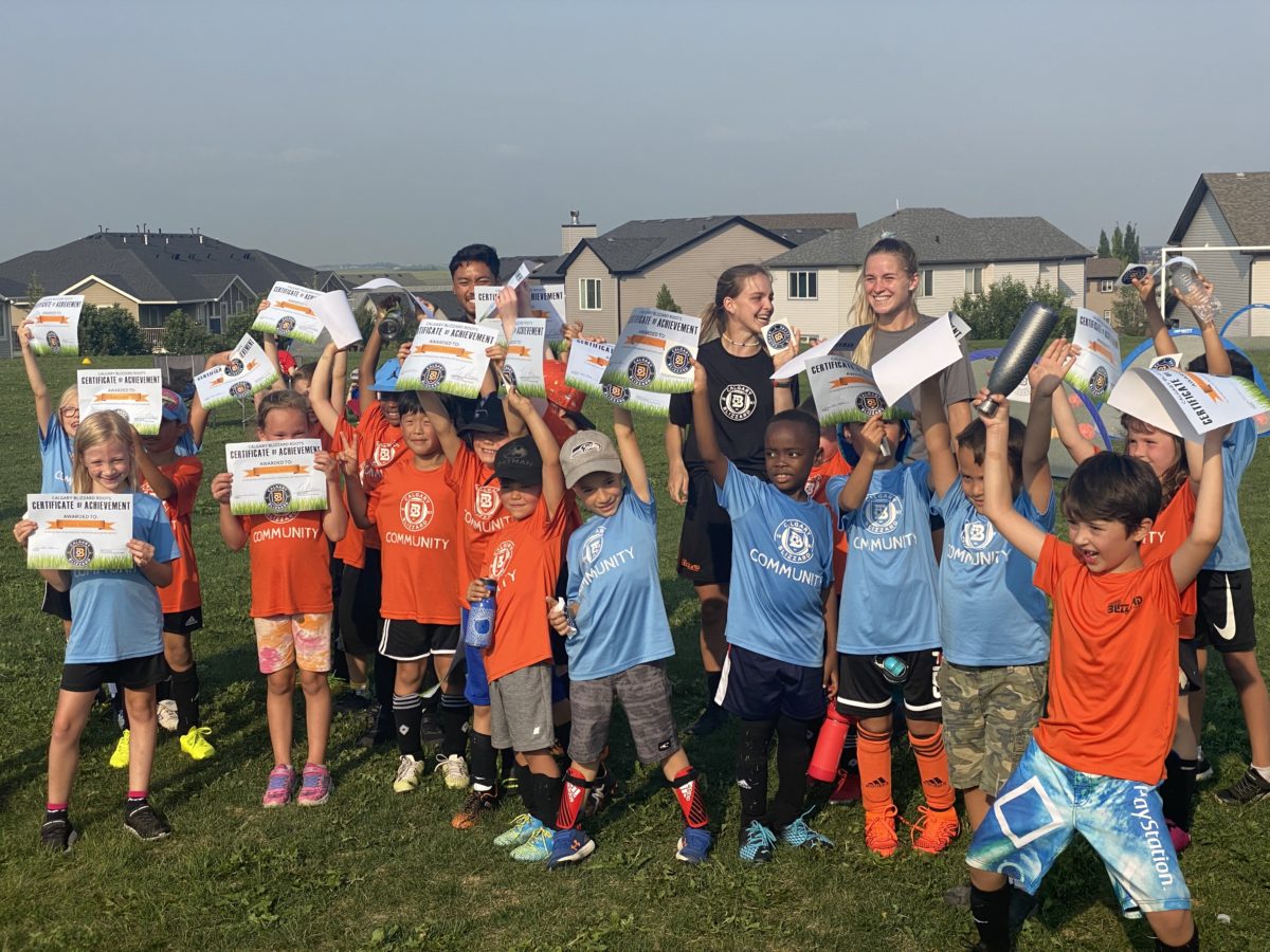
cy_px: 476
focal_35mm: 52
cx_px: 635
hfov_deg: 36.8
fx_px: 1908
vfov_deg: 28.0
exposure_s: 1/1410
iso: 20
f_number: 2
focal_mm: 6
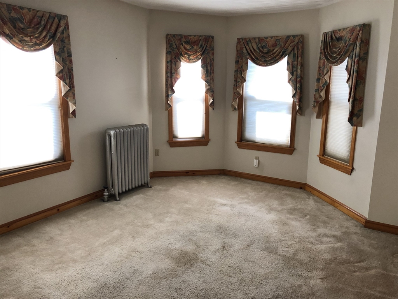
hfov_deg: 63.4
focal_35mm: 28
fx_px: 322
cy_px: 150
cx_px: 199
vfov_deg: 49.7
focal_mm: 4
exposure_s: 1/30
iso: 25
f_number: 1.8
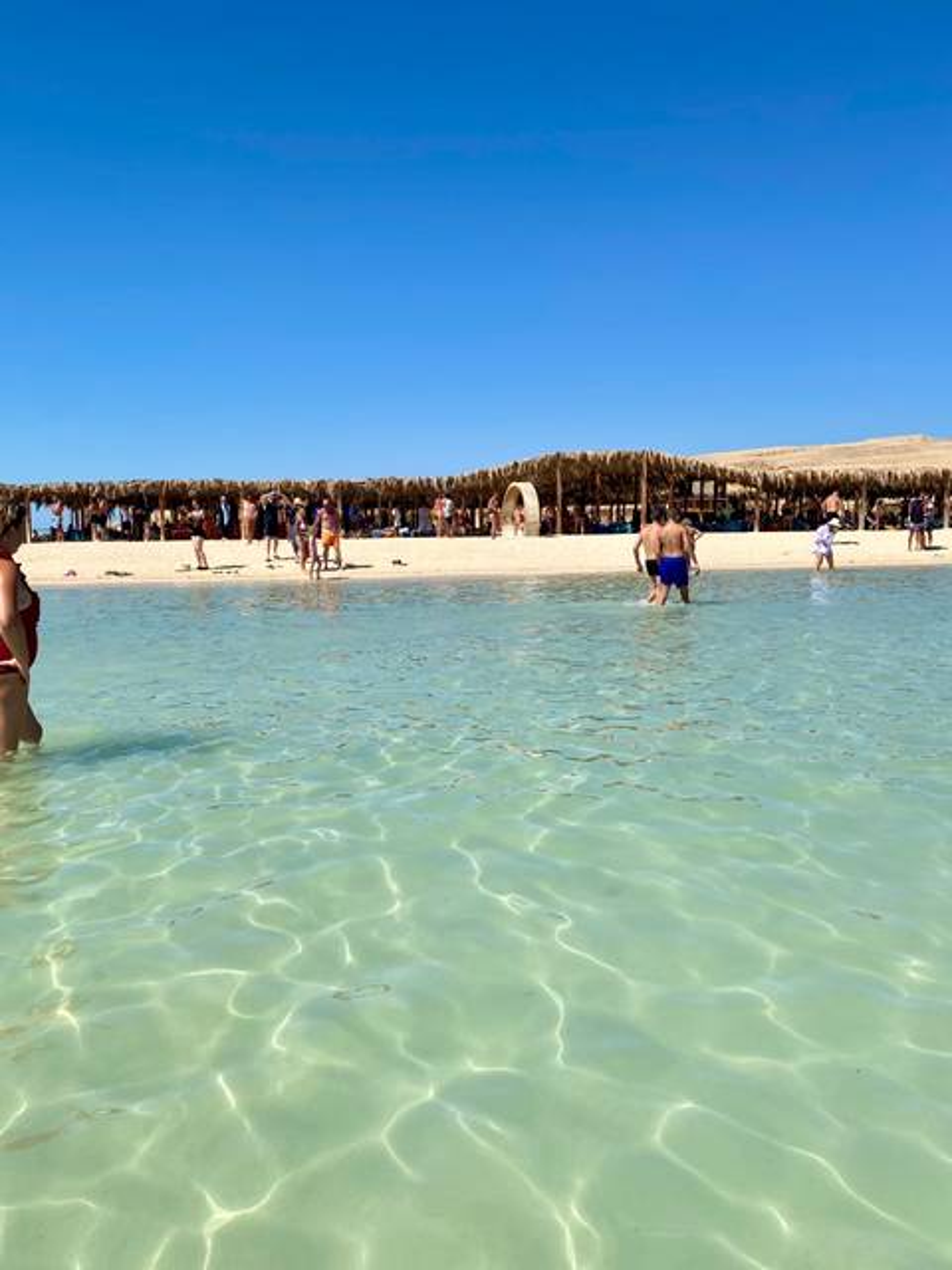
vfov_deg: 67.3
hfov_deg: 53.1
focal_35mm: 26
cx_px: 476
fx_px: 953
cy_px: 635
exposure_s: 1/5025
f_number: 1.8
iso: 32
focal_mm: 4.25
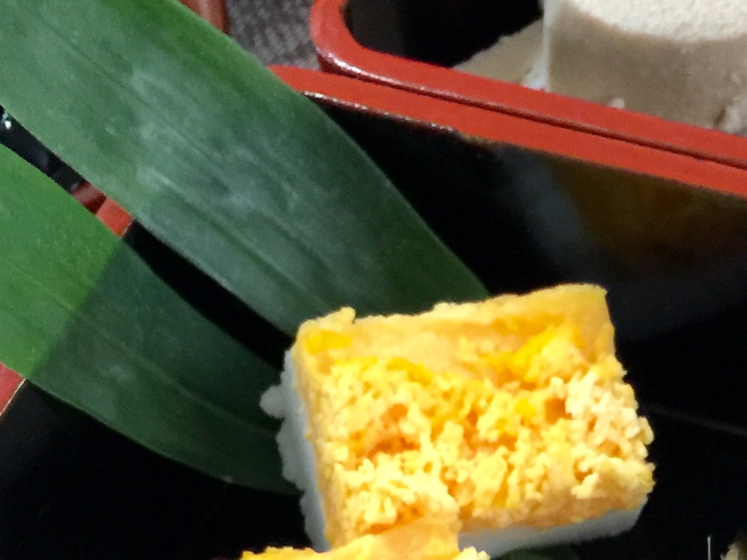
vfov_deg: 15.7
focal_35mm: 89
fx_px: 1921
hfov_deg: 21.4
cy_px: 742
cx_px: 718
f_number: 2.2
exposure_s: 1/15
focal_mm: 4.15
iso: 125
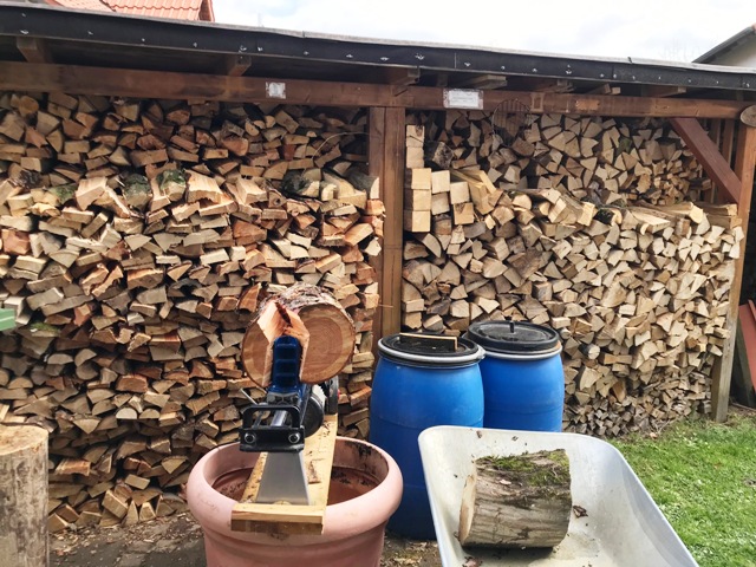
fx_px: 612
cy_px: 284
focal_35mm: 28
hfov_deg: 63.4
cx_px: 378
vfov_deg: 49.7
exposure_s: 1/352
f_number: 1.8
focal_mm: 3.99
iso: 20
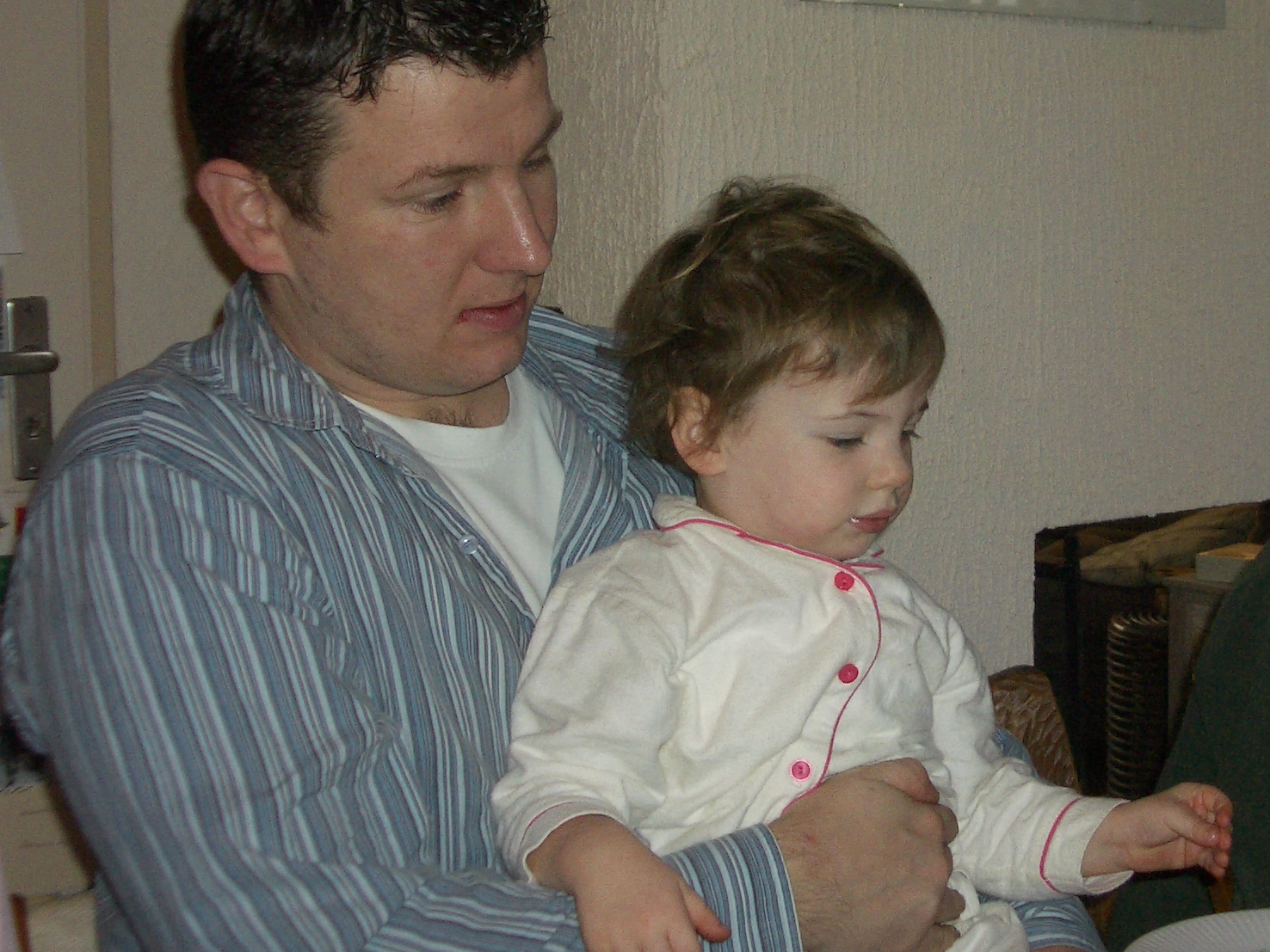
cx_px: 888
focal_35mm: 64
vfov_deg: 22.9
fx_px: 2348
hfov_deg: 30.0
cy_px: 344
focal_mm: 6.8
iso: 100
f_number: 2.8
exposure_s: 1/60
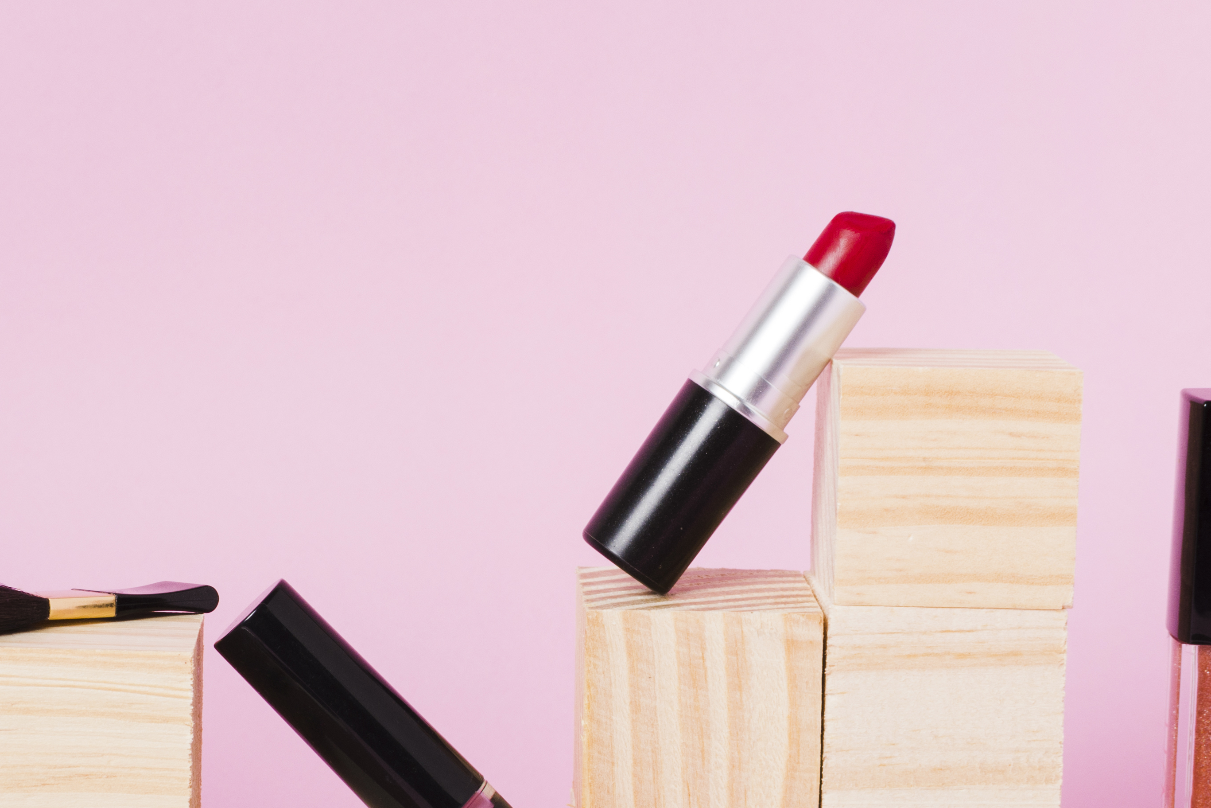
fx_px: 3770
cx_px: 287
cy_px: 583
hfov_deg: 18.1
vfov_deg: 12.2
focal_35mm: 112
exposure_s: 1/160
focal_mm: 35
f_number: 8
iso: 200
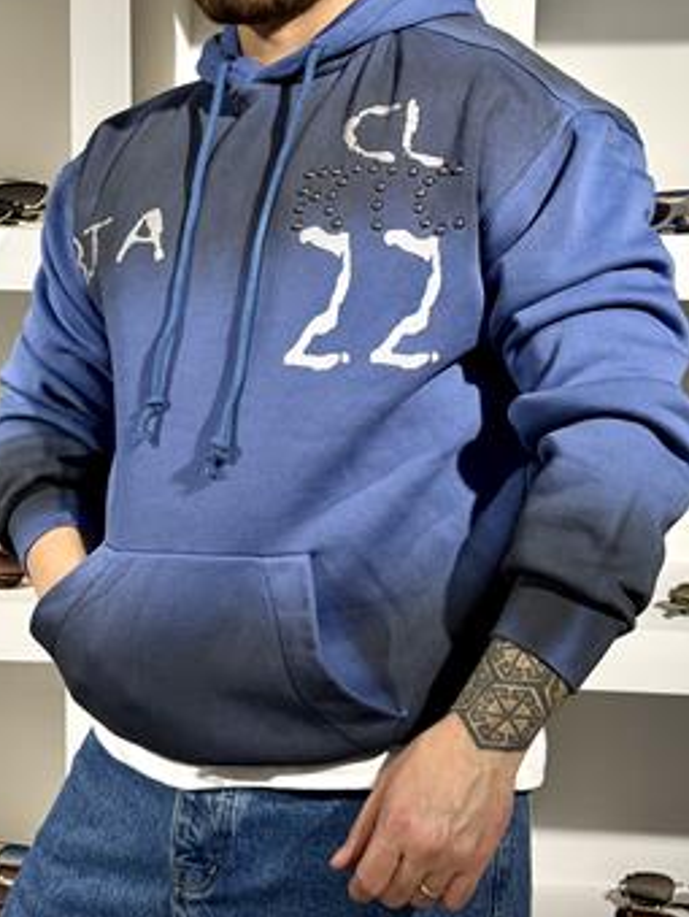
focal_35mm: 66
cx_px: 343
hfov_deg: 22.3
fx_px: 1748
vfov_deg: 29.1
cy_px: 298
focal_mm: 6.76
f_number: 1.78
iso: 64
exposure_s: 1/164
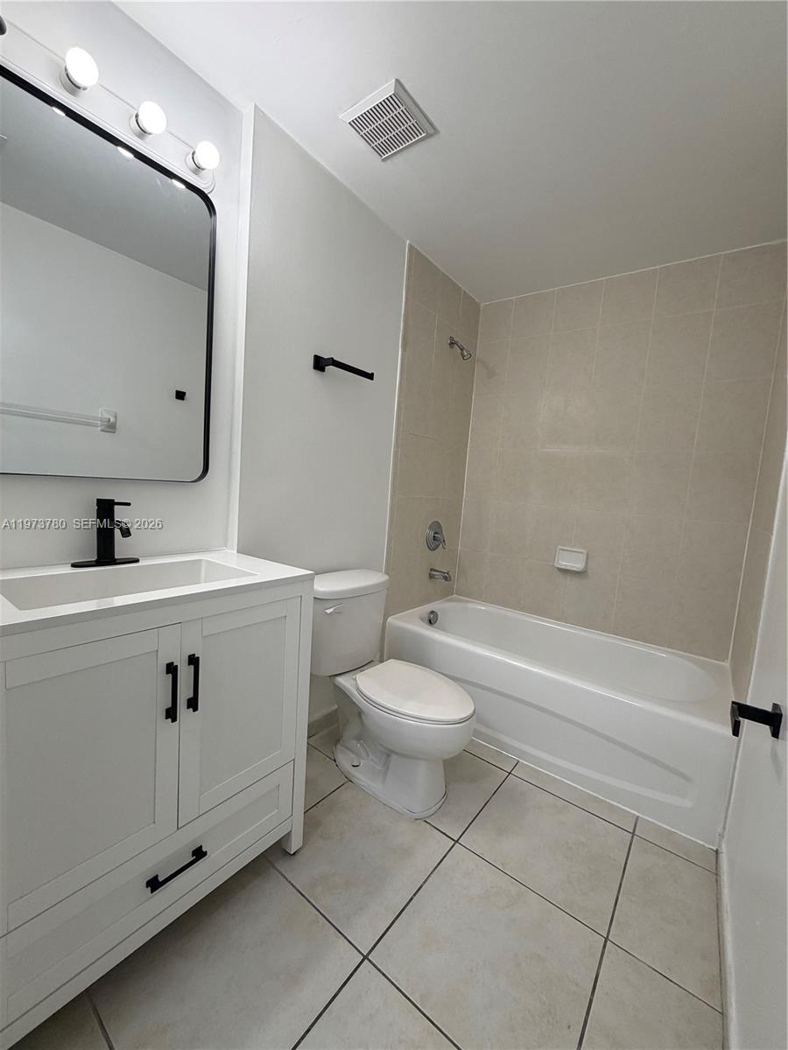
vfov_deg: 102.1
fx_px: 425
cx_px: 394
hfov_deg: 85.7
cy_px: 525
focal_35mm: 14
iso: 160
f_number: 2.2
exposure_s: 1/120
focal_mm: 2.22
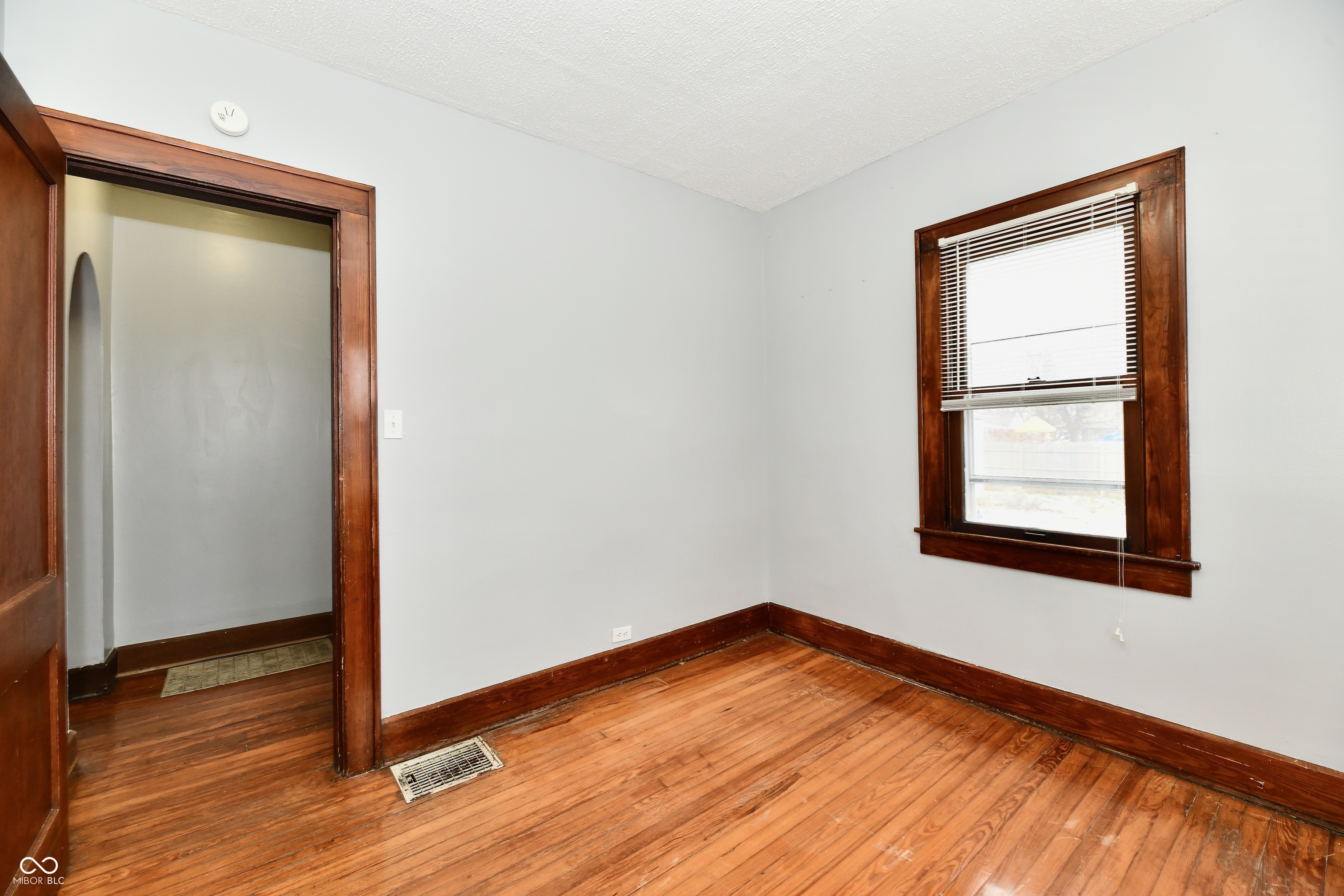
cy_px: 448
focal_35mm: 14
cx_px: 672
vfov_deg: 81.2
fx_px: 523
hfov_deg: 104.3
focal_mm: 14
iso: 640
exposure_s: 1/60
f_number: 6.3
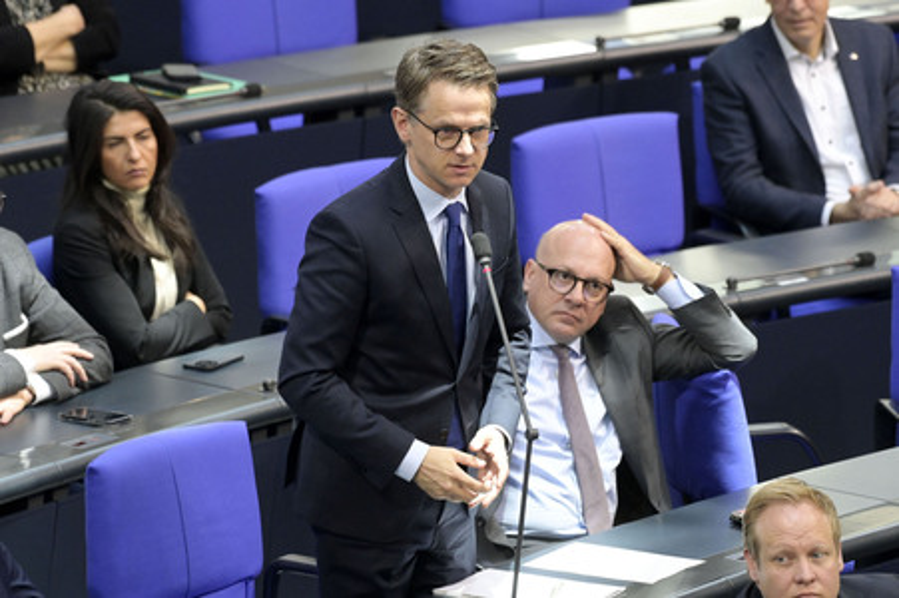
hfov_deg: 7.1
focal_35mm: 290
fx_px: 7236
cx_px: 450
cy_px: 299
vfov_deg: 4.7
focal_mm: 290
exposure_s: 1/400
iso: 8000
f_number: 5.6
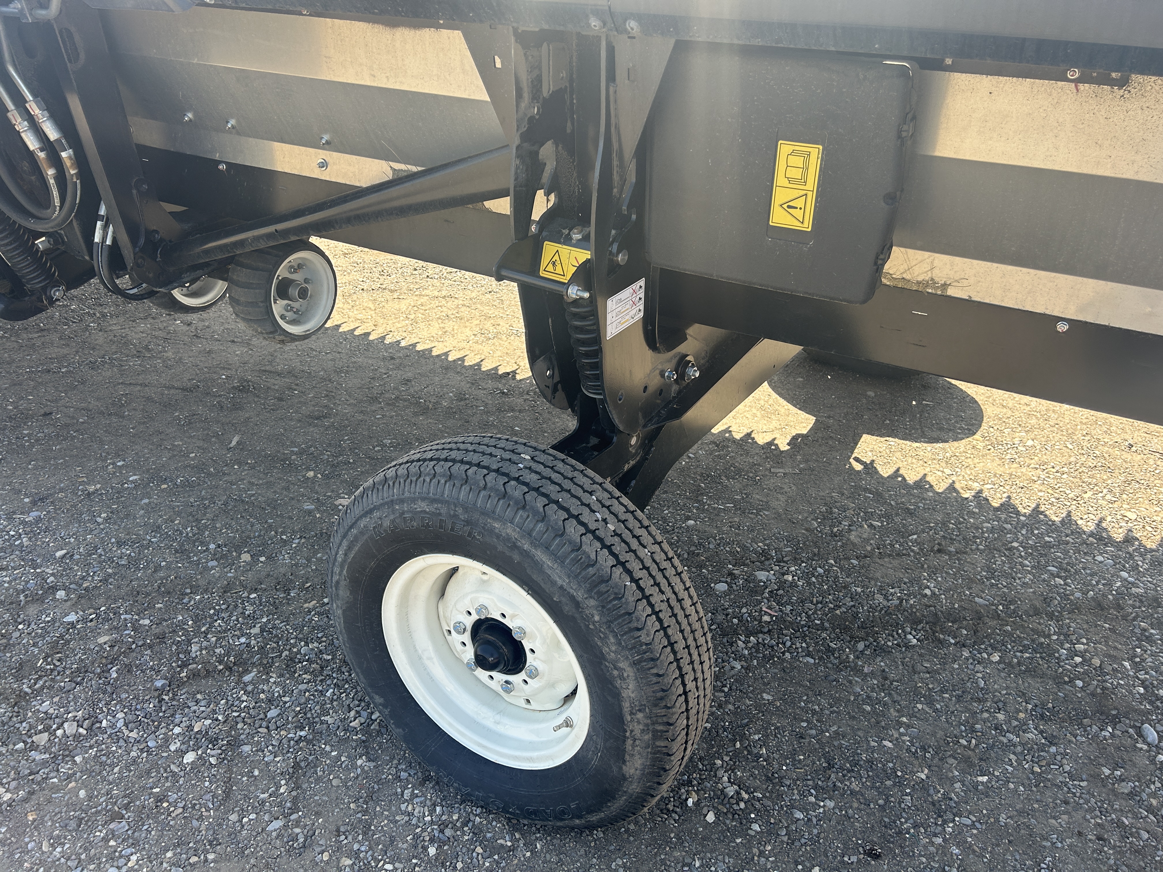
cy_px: 436
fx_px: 874
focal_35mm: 26
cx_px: 582
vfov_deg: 53.1
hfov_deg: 67.3
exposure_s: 1/516
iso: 50
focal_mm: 5.7
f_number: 1.5
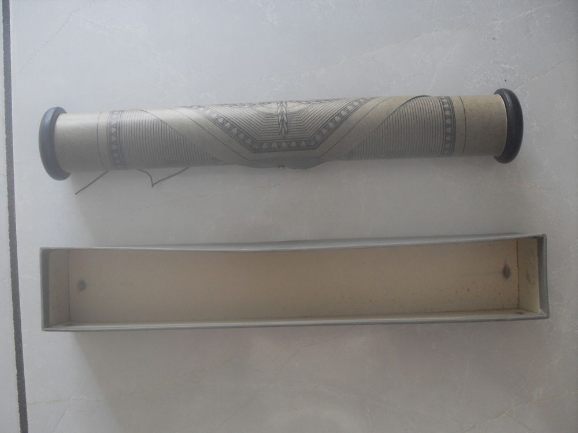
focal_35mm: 37
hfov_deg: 50.1
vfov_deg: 38.7
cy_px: 216
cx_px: 289
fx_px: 618
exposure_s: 1/45
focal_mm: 6.3
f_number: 2.8
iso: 100
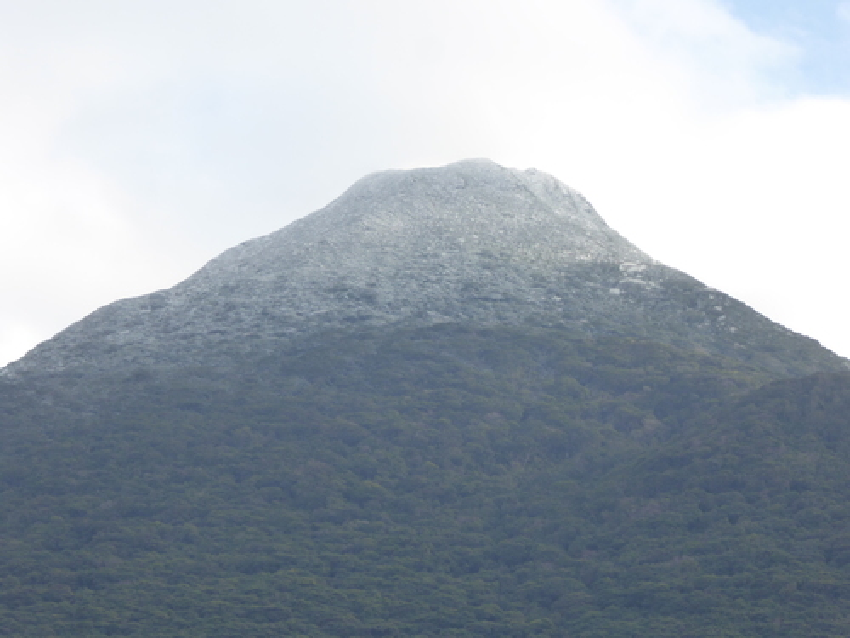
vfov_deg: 9.8
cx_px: 425
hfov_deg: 13.1
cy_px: 319
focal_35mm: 151
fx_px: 3708
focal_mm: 27.1
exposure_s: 1/160
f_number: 5.4
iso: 160
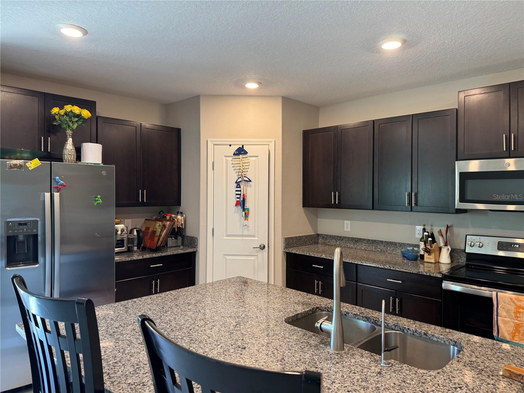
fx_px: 363
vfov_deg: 56.8
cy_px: 196
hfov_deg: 71.6
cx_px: 262
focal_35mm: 24
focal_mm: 6.76
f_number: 1.78
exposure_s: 1/60
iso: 125
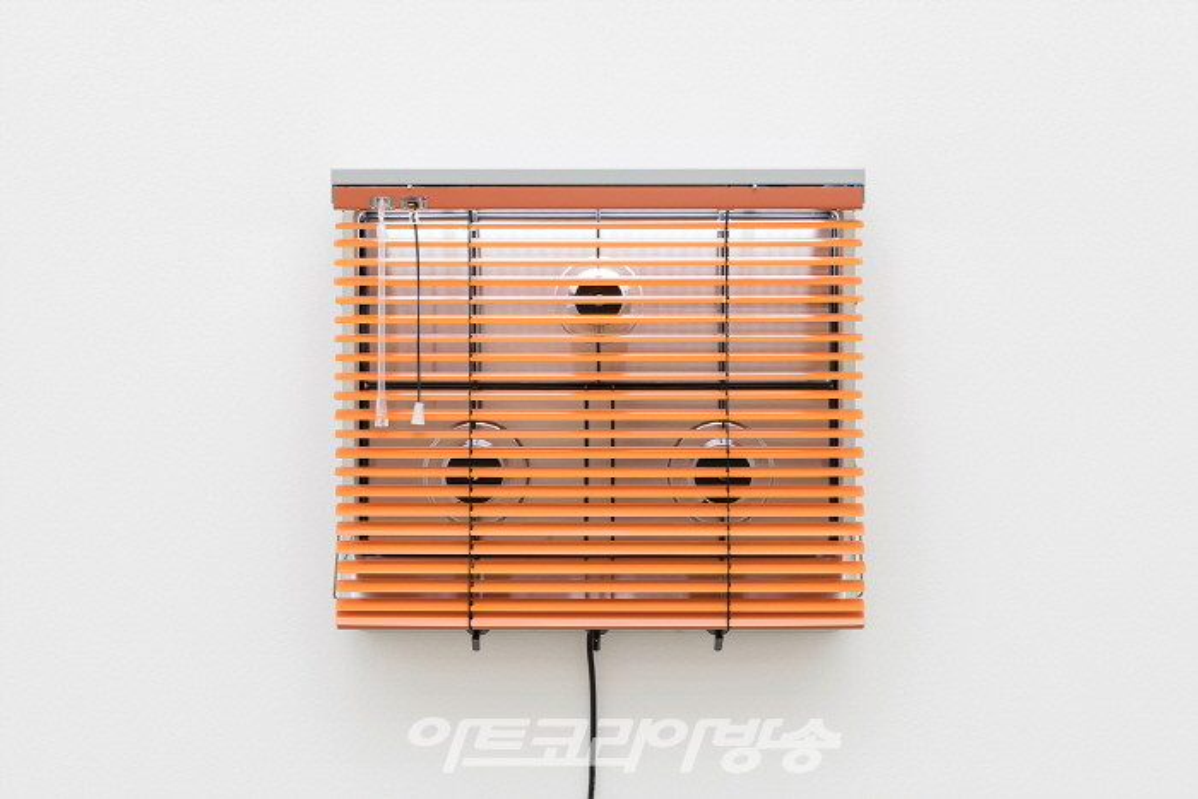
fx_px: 1997
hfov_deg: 33.4
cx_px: 599
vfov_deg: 22.6
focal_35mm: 60
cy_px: 400
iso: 100
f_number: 11
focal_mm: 60
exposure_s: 1/4
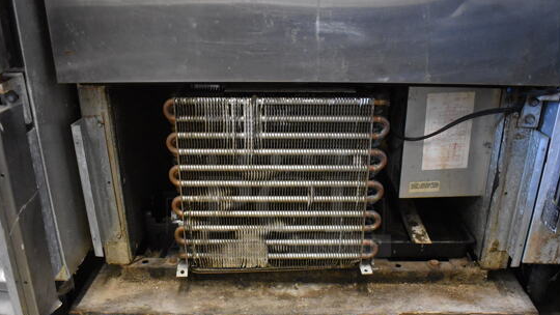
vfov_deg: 36.4
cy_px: 202
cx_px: 276
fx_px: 475
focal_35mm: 32
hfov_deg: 61.0
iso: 5600
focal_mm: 18
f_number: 3.5
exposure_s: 1/125
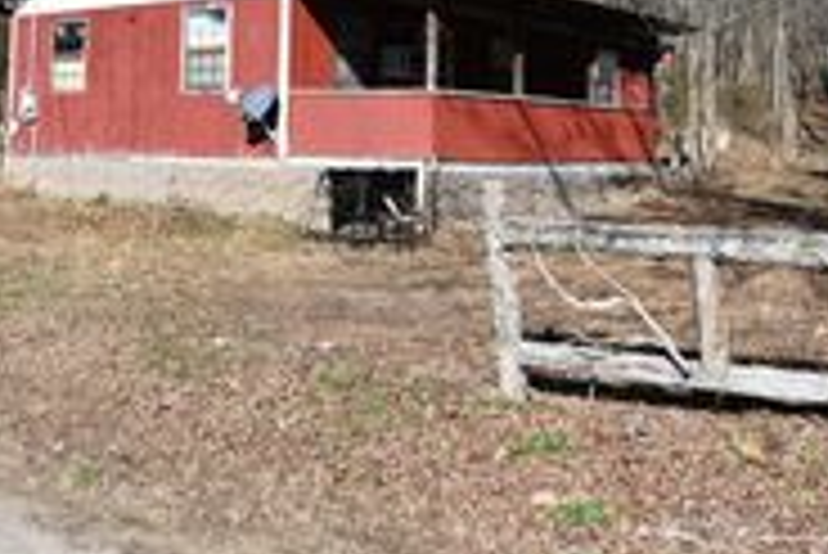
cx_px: 346
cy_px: 50
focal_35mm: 49
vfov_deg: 26.6
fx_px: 1128
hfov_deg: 40.2
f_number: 8
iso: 100
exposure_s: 1/250
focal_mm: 14
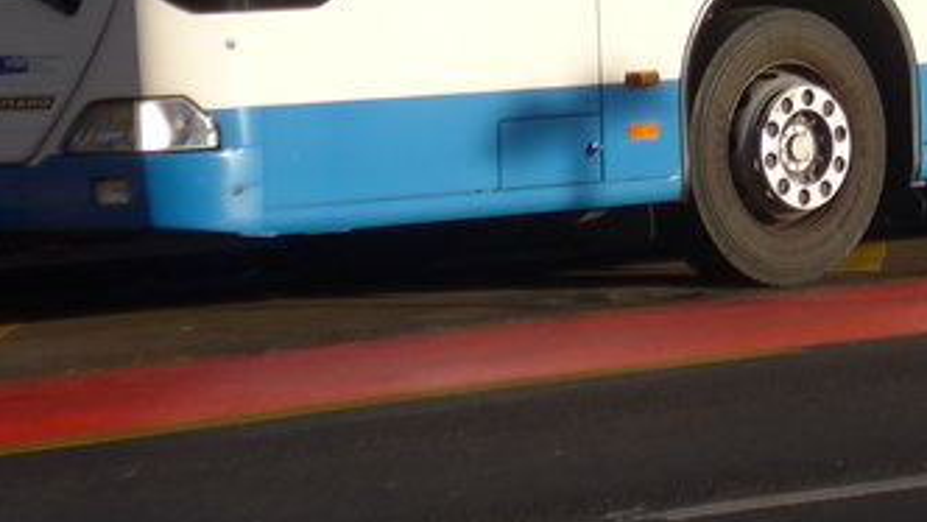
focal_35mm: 244
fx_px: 6000
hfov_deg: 8.8
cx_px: 1047
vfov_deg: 4.9
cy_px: -653
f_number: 3.7
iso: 80
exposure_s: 1/800
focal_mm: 12.7
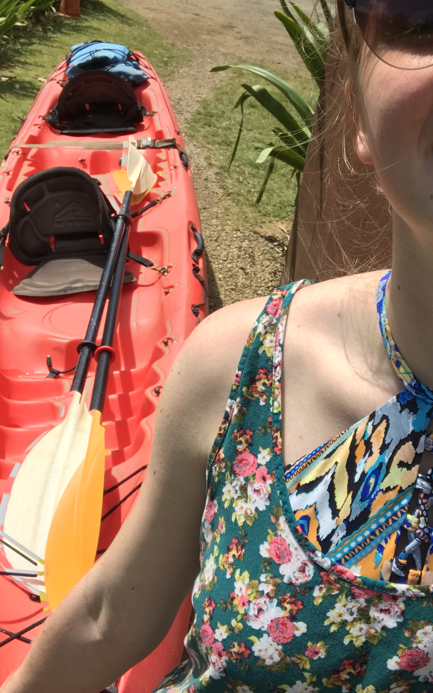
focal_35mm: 43
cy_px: 291
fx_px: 812
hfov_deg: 29.7
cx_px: 278
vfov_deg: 46.0
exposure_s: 1/798
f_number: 2.2
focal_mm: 2.87
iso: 25
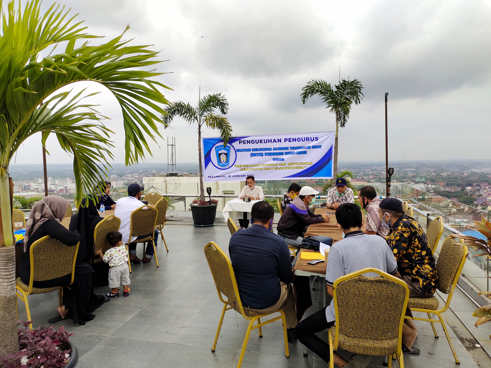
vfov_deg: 54.9
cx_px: 246
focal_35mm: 25
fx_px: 355
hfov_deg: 69.4
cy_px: 184
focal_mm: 5.42
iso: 169
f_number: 1.89
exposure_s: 1/100
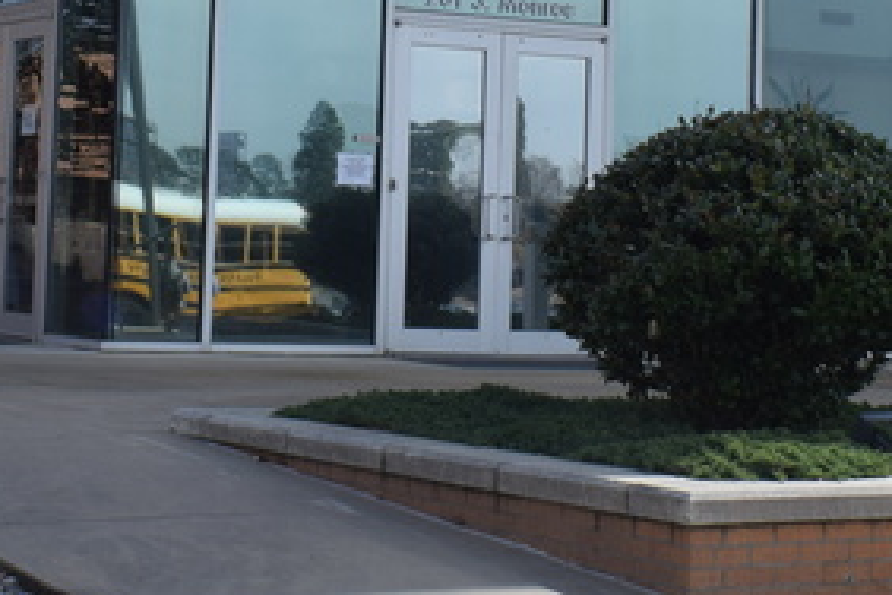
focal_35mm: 98
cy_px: -8
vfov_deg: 13.8
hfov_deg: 20.8
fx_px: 2428
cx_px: 335
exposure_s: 1/400
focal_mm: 18
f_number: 10
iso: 200
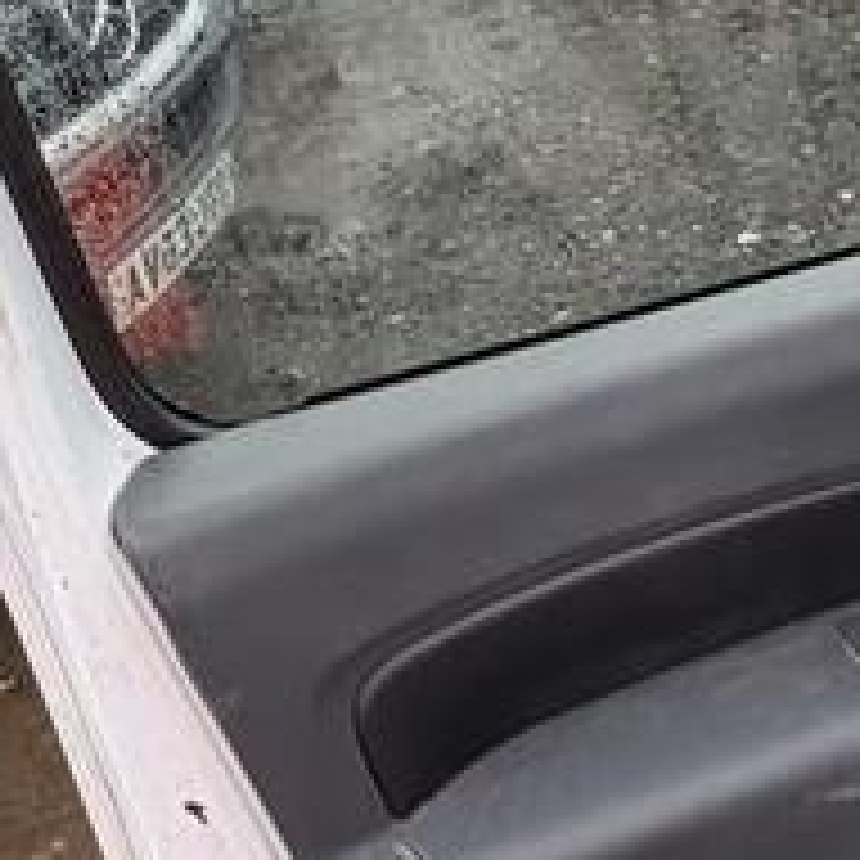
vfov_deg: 28.2
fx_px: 1630
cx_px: 644
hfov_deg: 29.1
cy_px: 50
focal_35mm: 58
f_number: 2.2
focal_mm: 2.22
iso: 100
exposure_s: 1/99
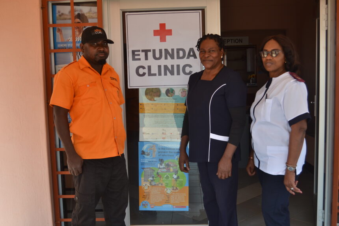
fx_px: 367
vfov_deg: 34.2
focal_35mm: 39
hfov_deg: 49.6
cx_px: 170
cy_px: 113
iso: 100
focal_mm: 26
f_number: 5.6
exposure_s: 1/125
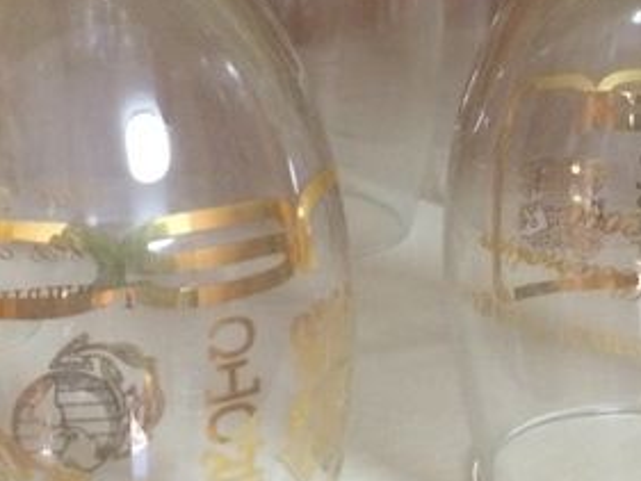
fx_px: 1778
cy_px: -44
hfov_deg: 20.4
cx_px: 294
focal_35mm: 96
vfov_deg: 15.0
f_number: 2.2
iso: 320
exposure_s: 1/30
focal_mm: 4.12
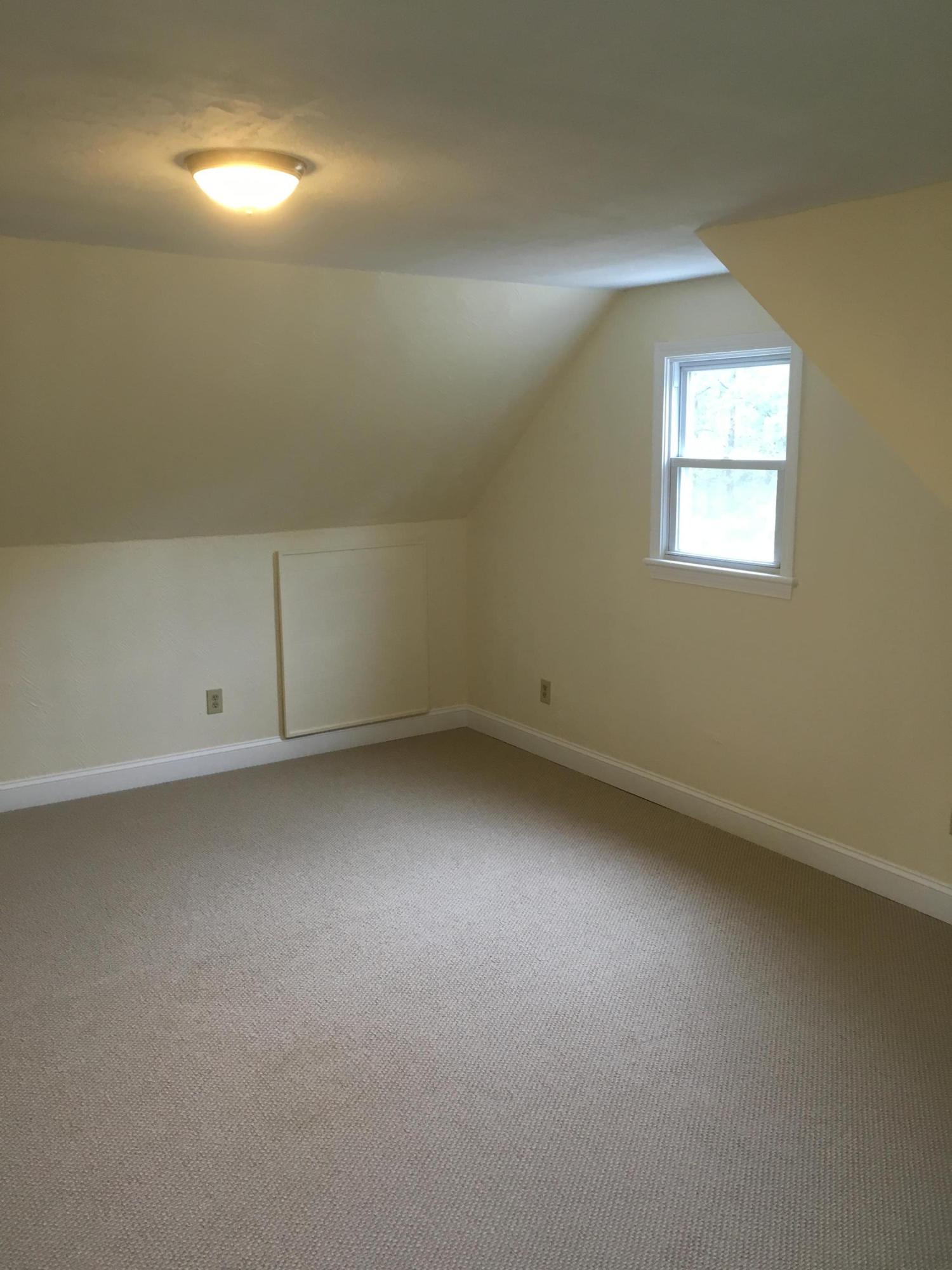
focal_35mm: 29
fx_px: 1063
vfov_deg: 61.7
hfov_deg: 48.2
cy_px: 635
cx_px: 476
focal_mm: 4.15
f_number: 2.2
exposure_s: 1/30
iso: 64
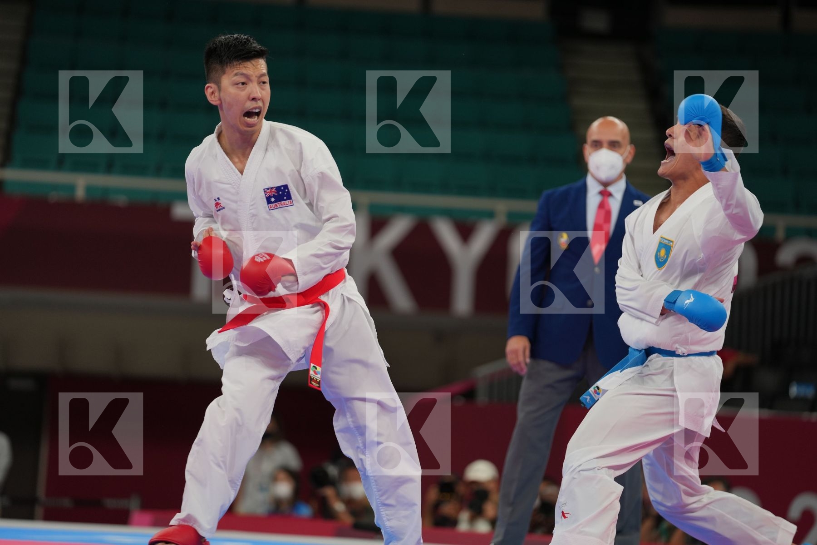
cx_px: 408
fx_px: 4244
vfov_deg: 7.3
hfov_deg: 11.0
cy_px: 272
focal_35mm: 187
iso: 500
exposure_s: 1/1000
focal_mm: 187
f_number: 2.8
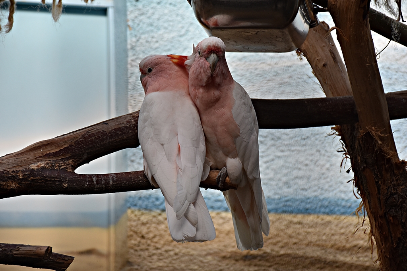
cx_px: 204
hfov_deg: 14.4
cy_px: 136
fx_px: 1611
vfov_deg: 9.6
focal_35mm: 142
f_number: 5.6
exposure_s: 1/500
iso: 360
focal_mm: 95
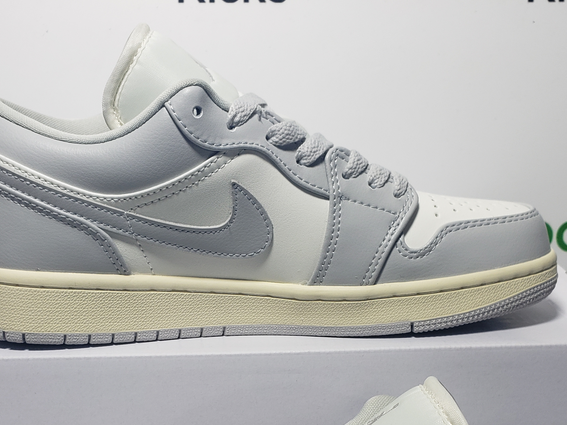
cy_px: 393
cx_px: 271
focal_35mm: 49
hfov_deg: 38.9
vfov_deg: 28.4
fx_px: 803
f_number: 2.4
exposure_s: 1/257
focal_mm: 4.3
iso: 50
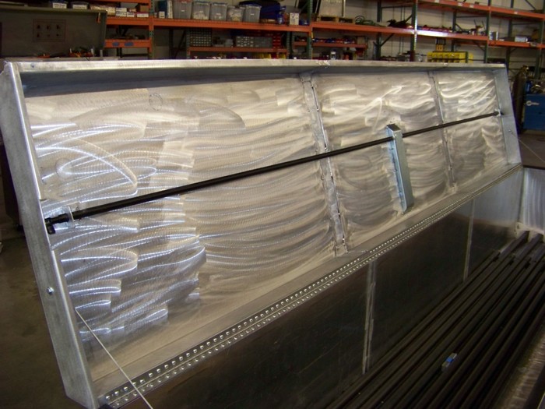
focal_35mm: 36
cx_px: 272
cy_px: 204
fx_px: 567
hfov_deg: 51.4
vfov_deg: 39.7
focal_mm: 5.85
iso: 200
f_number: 2.8
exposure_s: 1/30
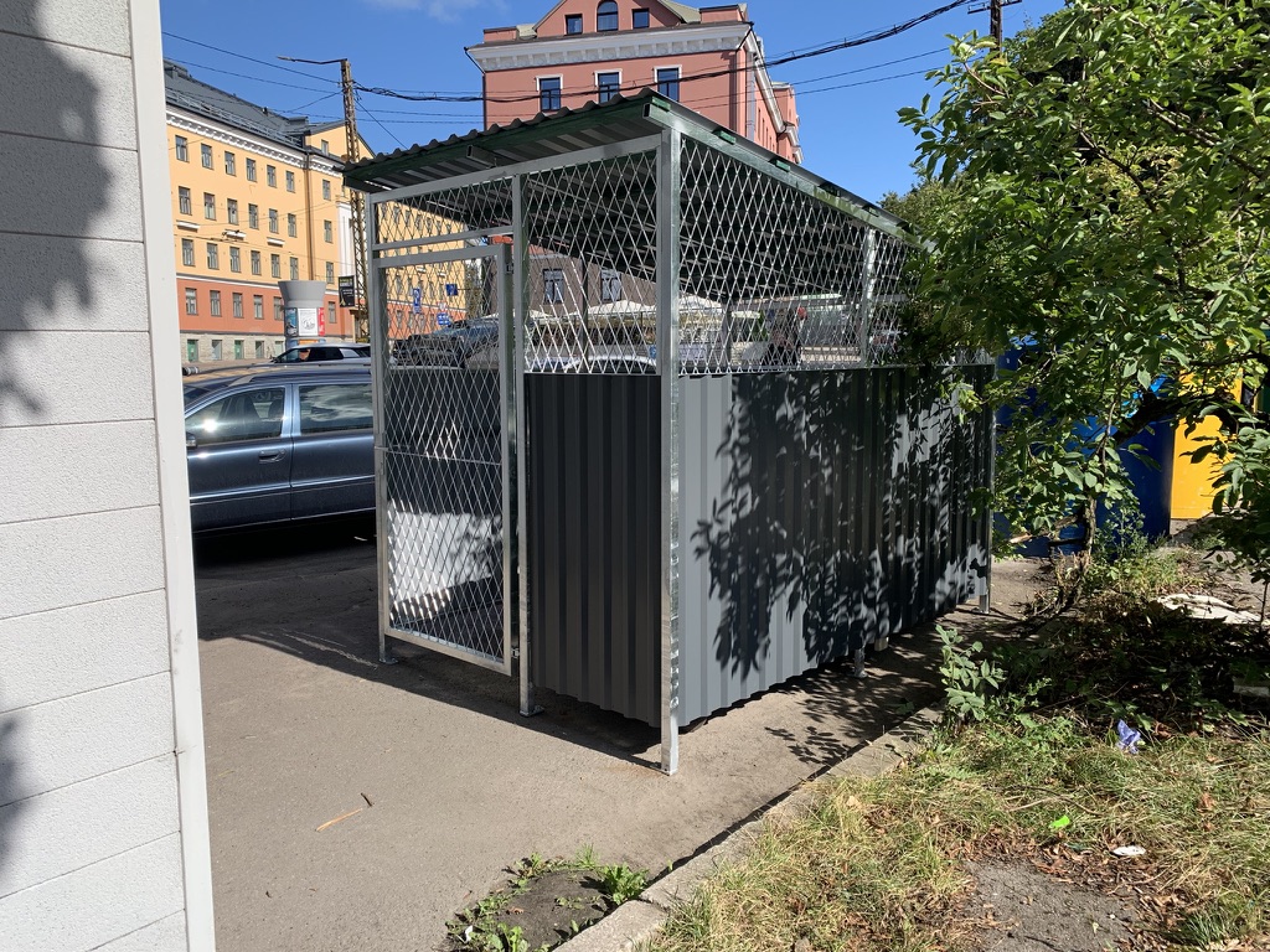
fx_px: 954
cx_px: 635
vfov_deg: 53.1
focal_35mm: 26
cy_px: 476
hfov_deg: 67.3
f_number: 1.8
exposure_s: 1/1634
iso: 25
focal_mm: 4.25
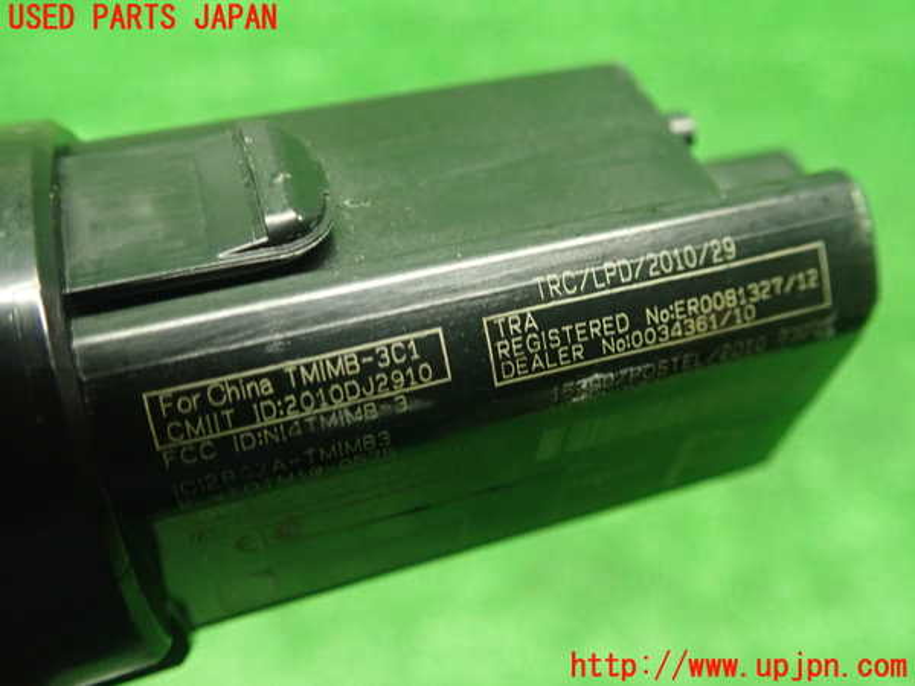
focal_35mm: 30
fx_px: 793
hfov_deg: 60.0
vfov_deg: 46.8
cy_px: 343
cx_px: 458
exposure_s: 1/40
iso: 800
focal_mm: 5.5
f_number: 2.3
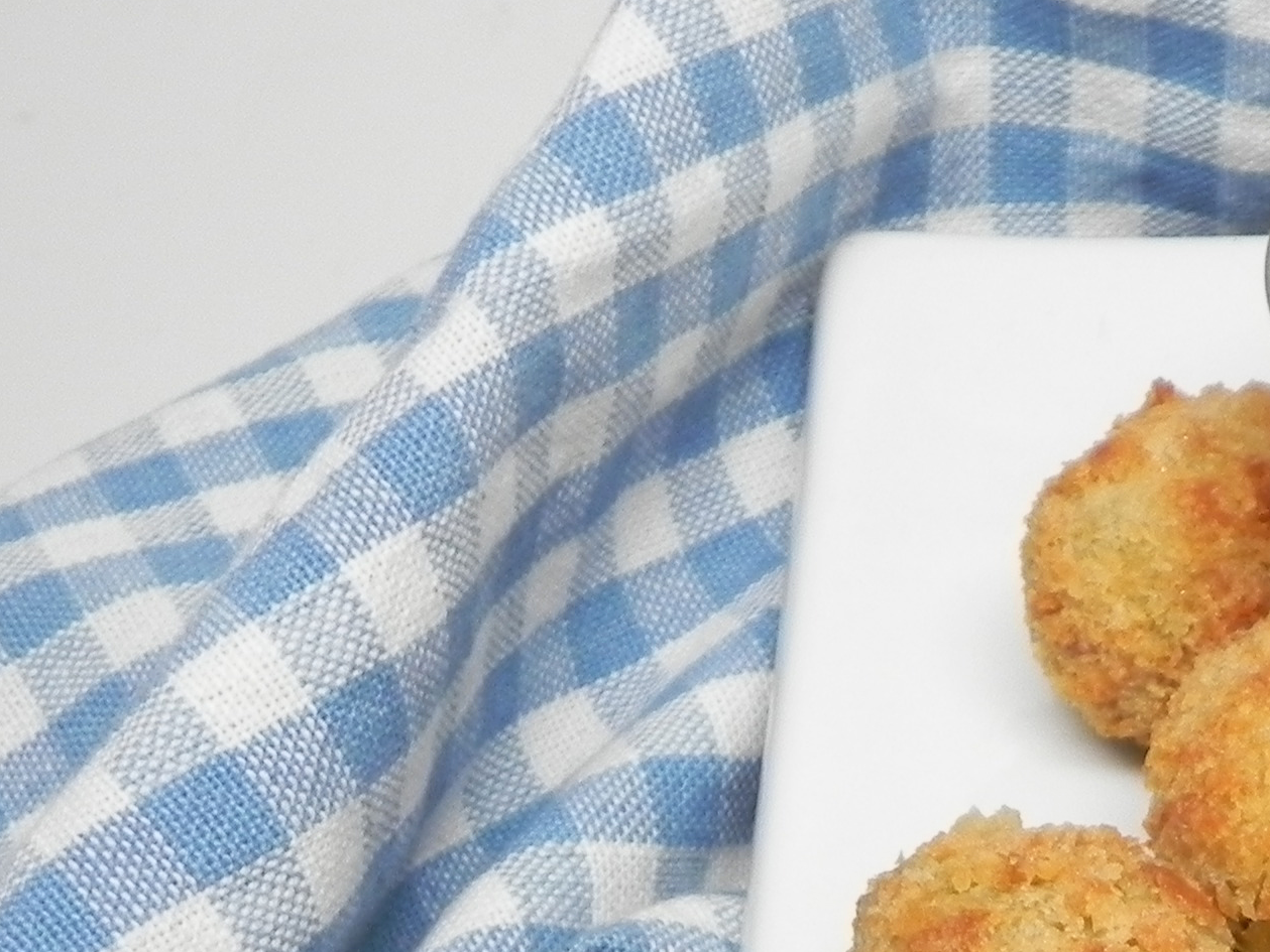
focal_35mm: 84
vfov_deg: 16.4
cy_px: 1320
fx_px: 3083
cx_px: 1608
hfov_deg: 21.3
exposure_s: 1/50
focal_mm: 5.2
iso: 160
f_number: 2.8
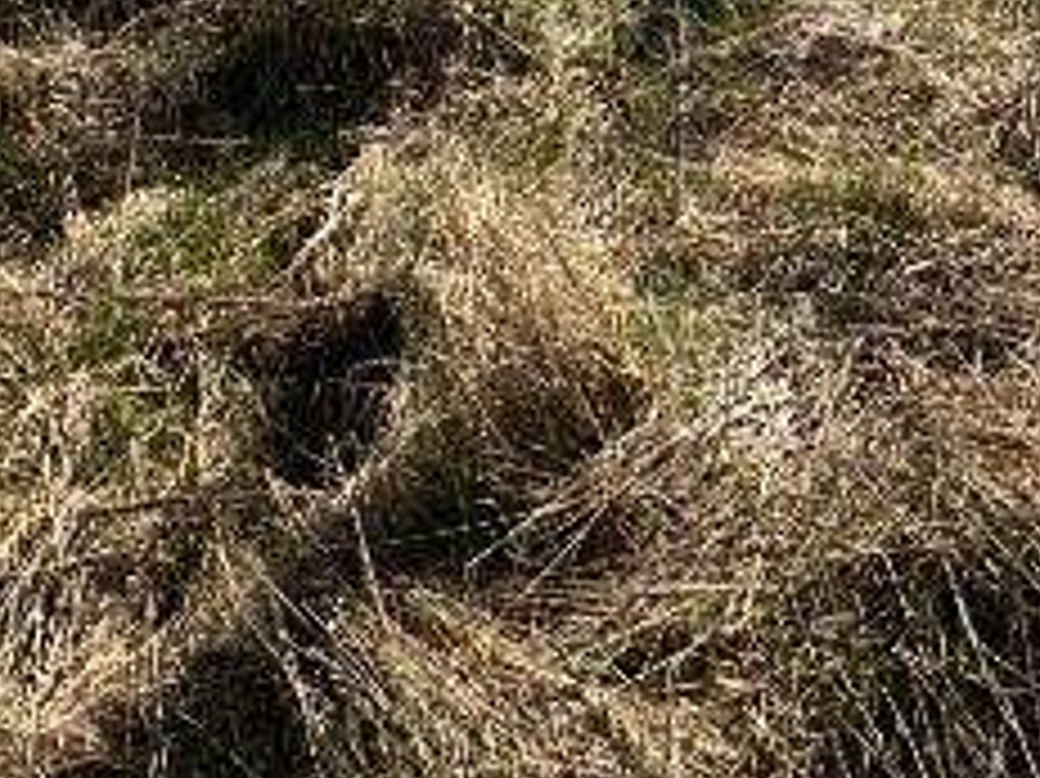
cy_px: -836
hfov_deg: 30.4
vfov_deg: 16.7
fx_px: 1862
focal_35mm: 62
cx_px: 833
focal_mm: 2.22
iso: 50
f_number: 2.2
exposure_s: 1/2747
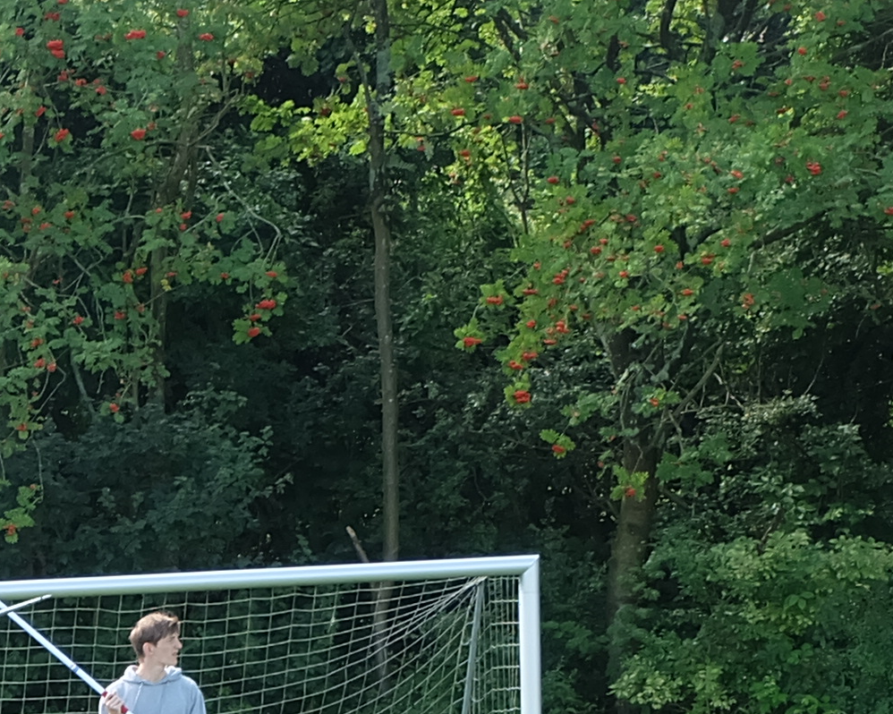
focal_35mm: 175
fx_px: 4624
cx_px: -1101
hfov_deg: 9.9
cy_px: 1252
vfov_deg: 8.5
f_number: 5
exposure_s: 1/420
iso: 400
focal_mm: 25.6
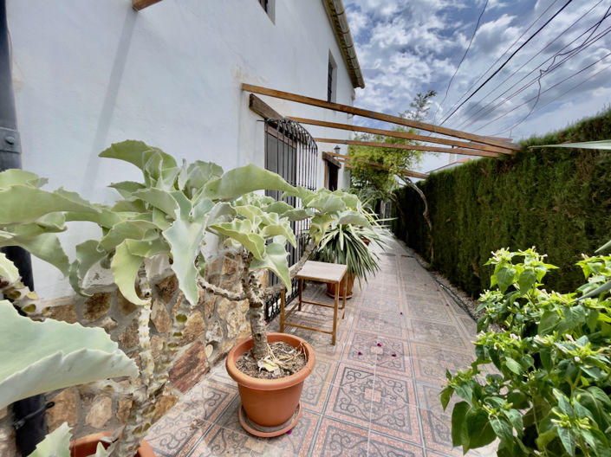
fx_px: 229
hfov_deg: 106.2
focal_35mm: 13
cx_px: 306
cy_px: 228
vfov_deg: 89.9
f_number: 2.4
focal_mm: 1.54
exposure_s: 1/578
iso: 25
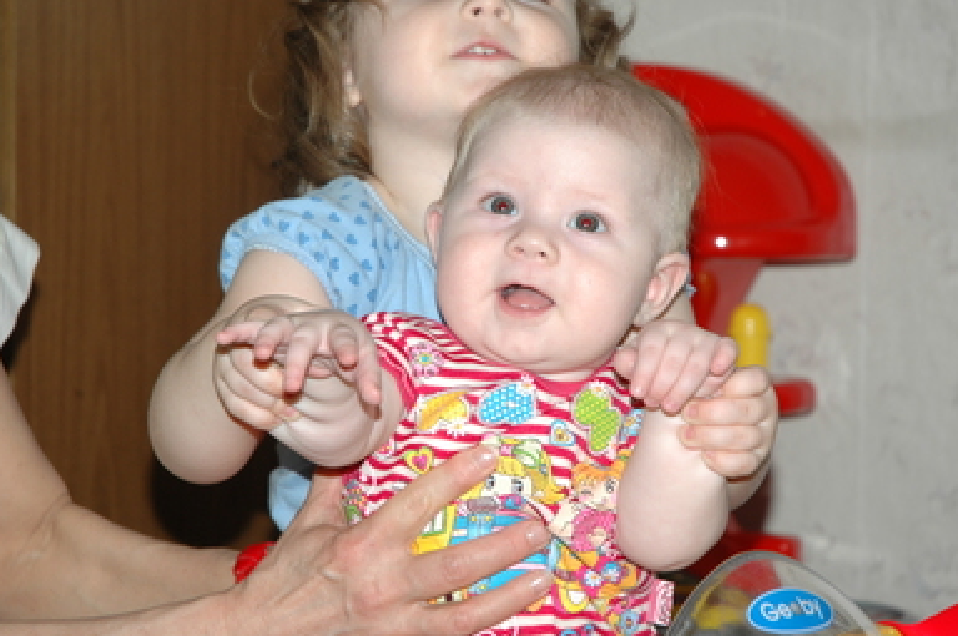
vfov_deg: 11.1
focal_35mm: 123
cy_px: 268
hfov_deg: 16.7
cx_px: 519
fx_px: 3269
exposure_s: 1/125
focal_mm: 70
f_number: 5.6
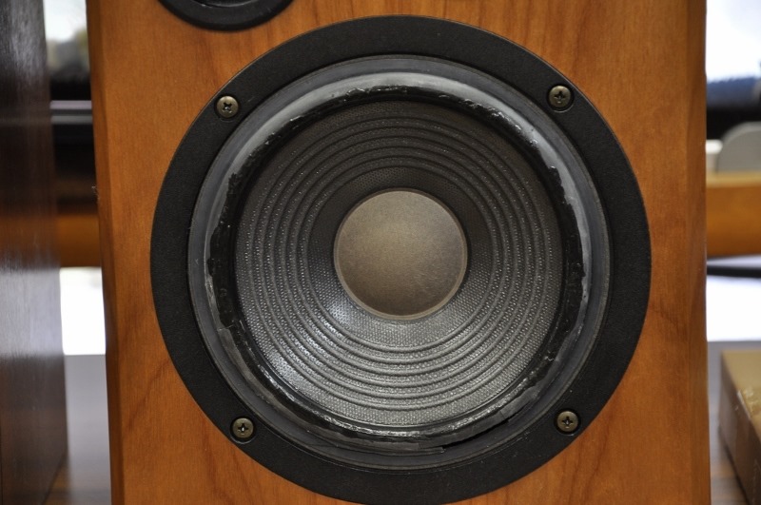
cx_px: 380
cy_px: 252
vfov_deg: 9.9
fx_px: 2913
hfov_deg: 14.9
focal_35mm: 138
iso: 500
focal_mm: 92
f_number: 5.6
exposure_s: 1/25
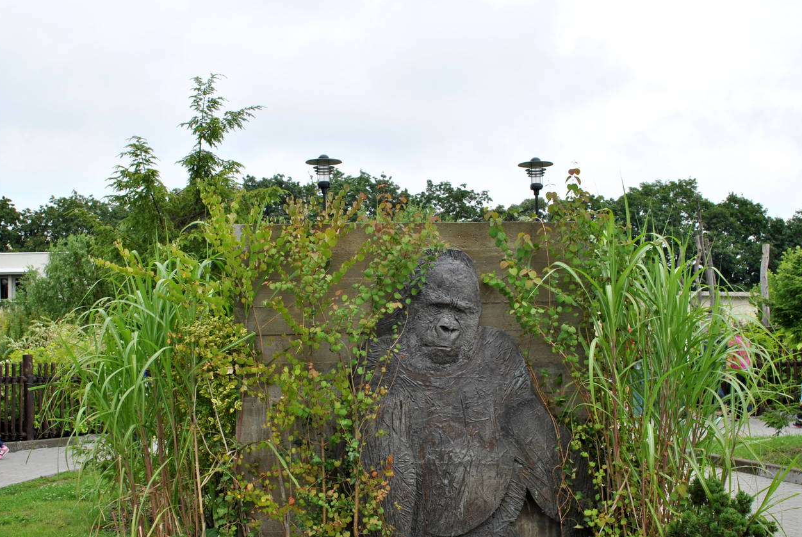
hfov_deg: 42.7
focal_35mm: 46
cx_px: 401
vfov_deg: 29.3
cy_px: 320
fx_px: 1026
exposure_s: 1/125
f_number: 8
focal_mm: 24
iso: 100
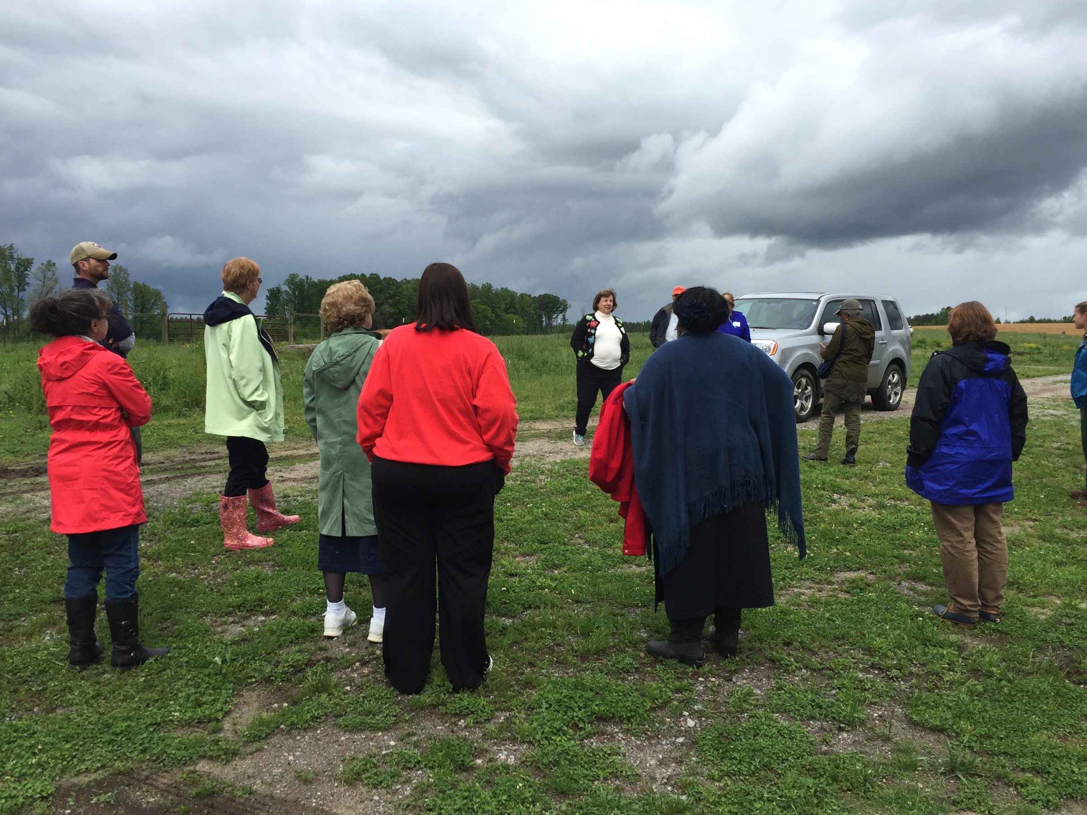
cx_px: 565
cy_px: 390
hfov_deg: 58.3
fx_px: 973
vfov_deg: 45.4
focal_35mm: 31
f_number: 2.2
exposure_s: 1/1883
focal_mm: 4.15
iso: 32
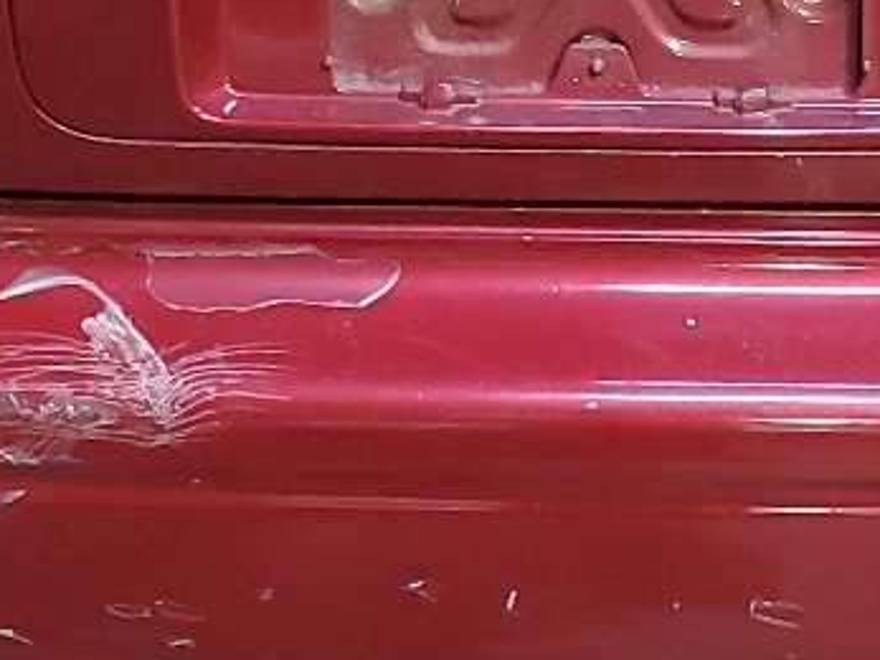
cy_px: -25
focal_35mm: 120
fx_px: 3050
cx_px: 540
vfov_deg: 12.2
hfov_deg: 16.4
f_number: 1.5
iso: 234
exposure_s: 1/60.2
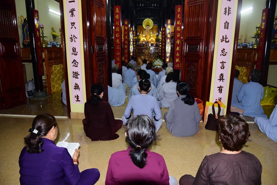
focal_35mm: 24
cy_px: 92
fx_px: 185
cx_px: 138
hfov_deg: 73.7
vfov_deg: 53.2
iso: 800
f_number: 5
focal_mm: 24
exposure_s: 1/40
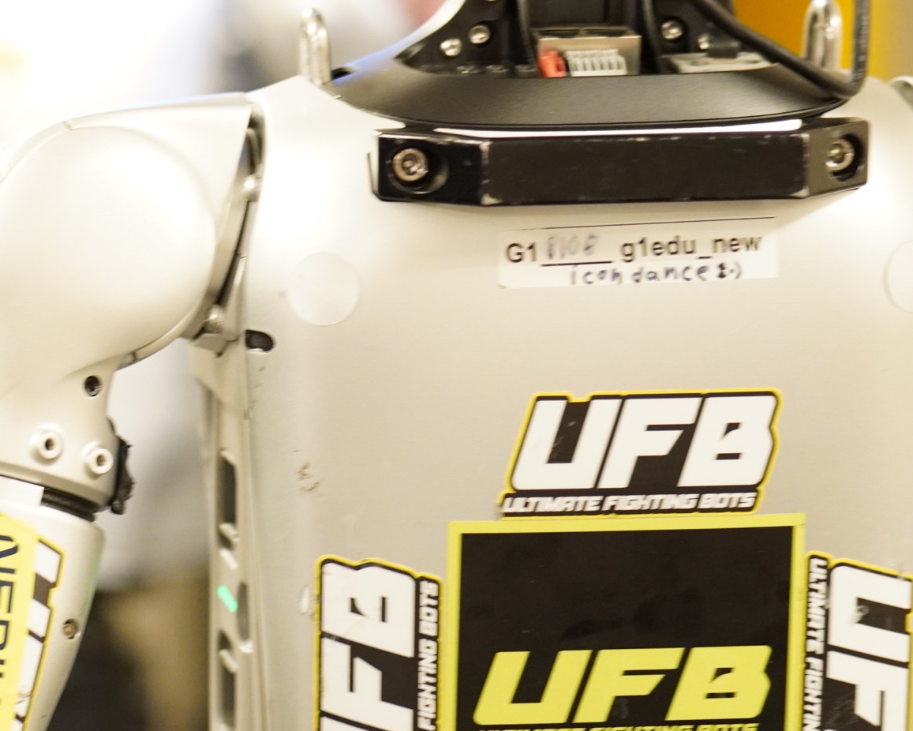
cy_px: 335
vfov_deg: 7.1
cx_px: 17
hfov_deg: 8.8
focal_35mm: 219
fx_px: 5918
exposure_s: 1/160
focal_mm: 75
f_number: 2
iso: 1600
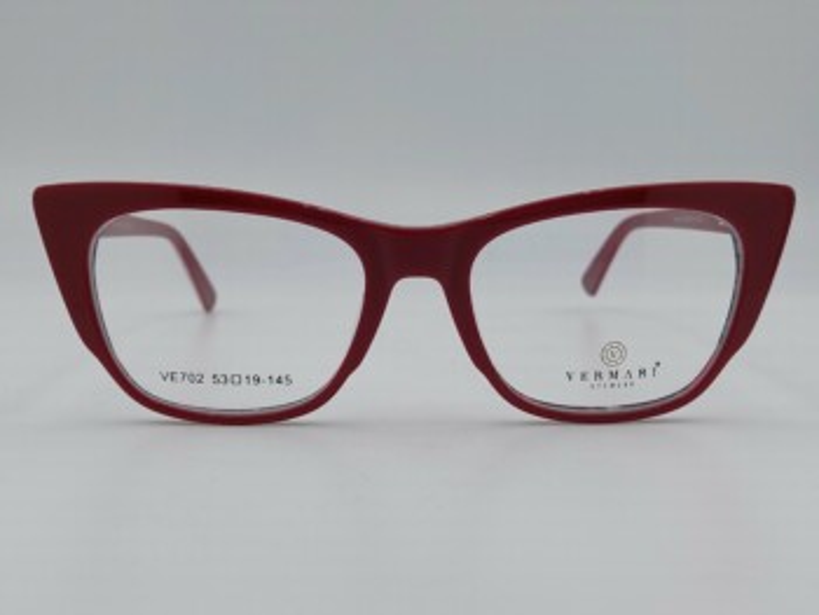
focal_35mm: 24
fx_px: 568
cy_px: 308
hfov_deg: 71.6
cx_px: 410
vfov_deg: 56.9
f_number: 1.8
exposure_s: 1/1545
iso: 40
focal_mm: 5.23
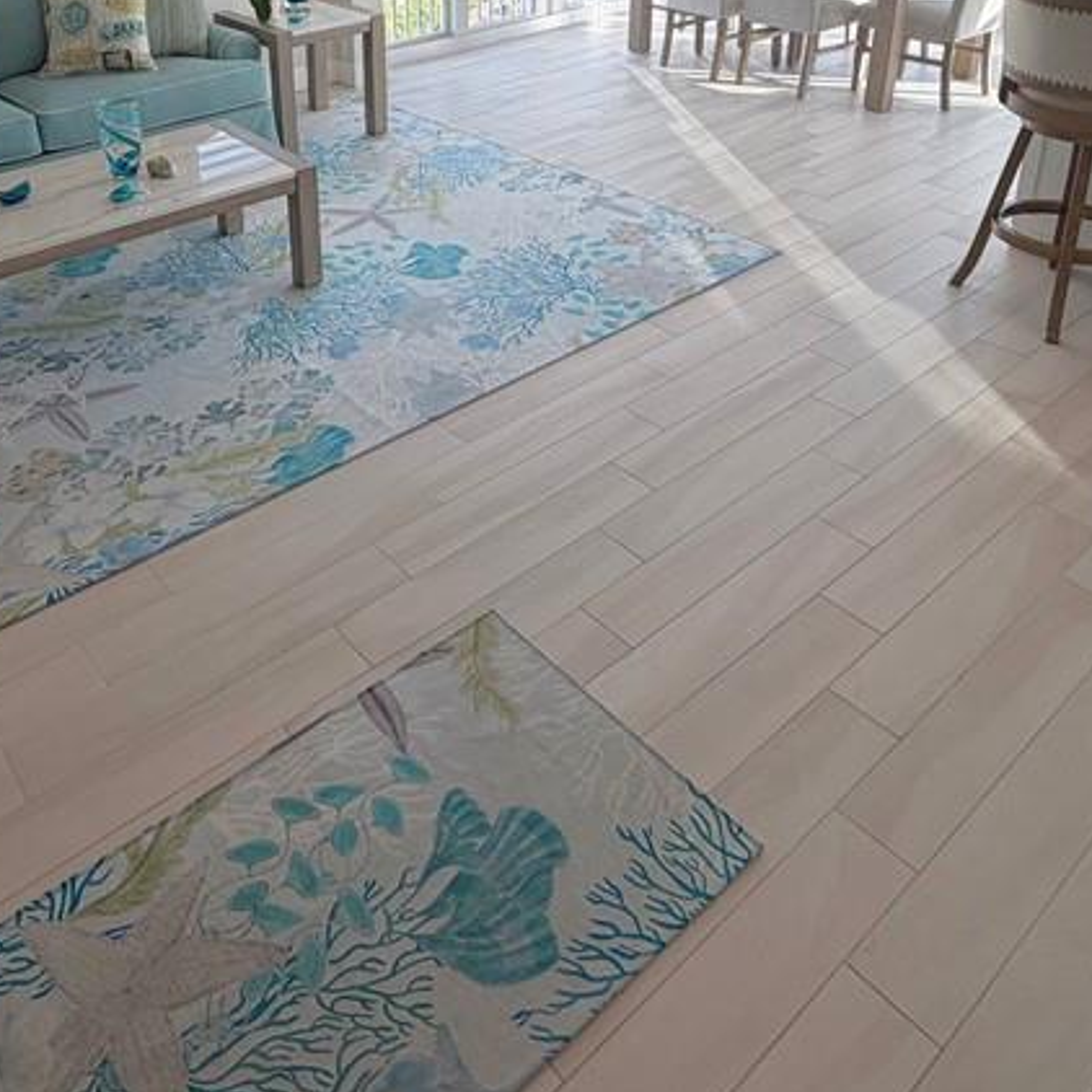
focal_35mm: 30
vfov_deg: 49.4
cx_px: 375
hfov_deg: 53.1
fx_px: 1071
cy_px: 153
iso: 20
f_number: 2.2
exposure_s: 1/120
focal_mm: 2.22
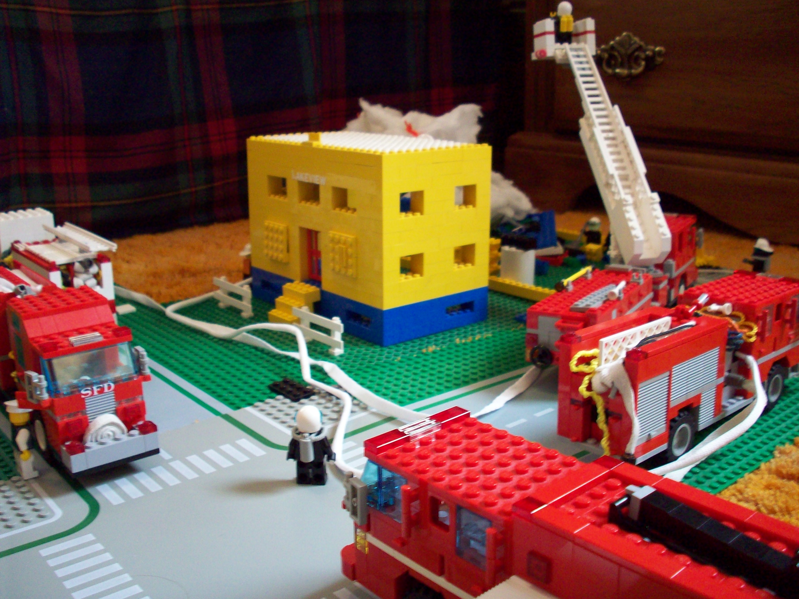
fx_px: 854
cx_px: 400
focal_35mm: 37
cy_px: 300
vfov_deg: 38.7
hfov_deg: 50.1
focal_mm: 6.2
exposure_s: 1/9.86
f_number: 2.8
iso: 160
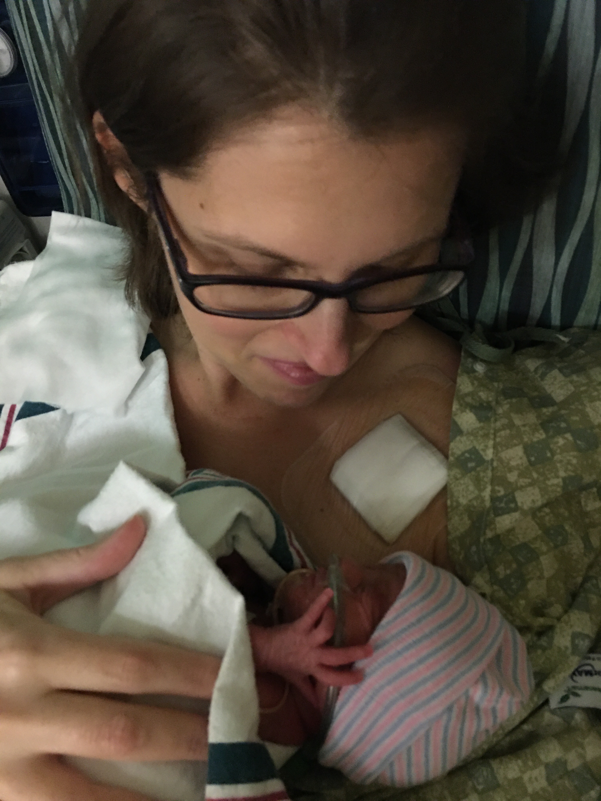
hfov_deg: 48.2
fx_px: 671
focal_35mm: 29
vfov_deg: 61.7
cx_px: 300
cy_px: 400
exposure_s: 1/4
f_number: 2.2
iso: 160
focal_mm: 4.15
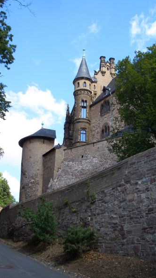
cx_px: 76
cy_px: 137
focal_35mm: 39
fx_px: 287
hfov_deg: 30.4
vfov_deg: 51.6
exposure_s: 1/200
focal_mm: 5.8
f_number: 4.3
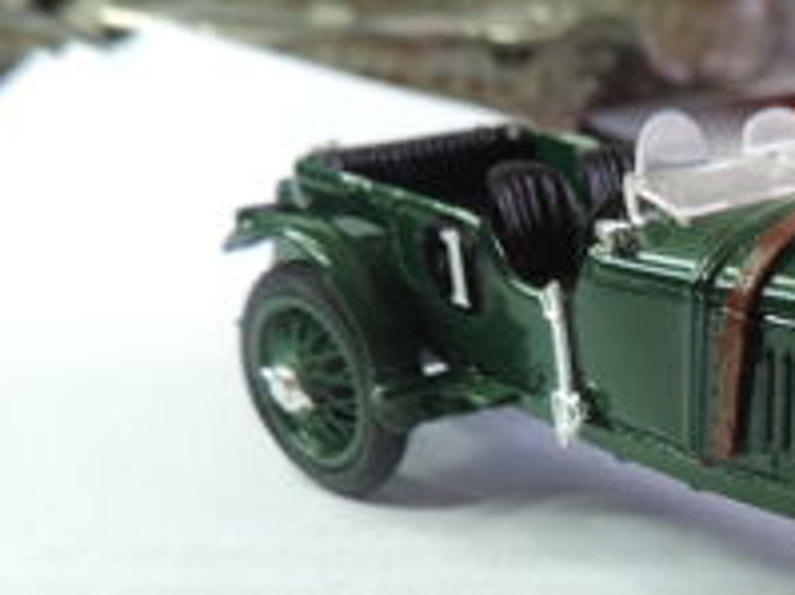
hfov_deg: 30.1
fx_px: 1331
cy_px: 539
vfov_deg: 24.5
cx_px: 855
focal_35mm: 58
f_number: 3
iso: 100
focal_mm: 4.3
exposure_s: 1/30
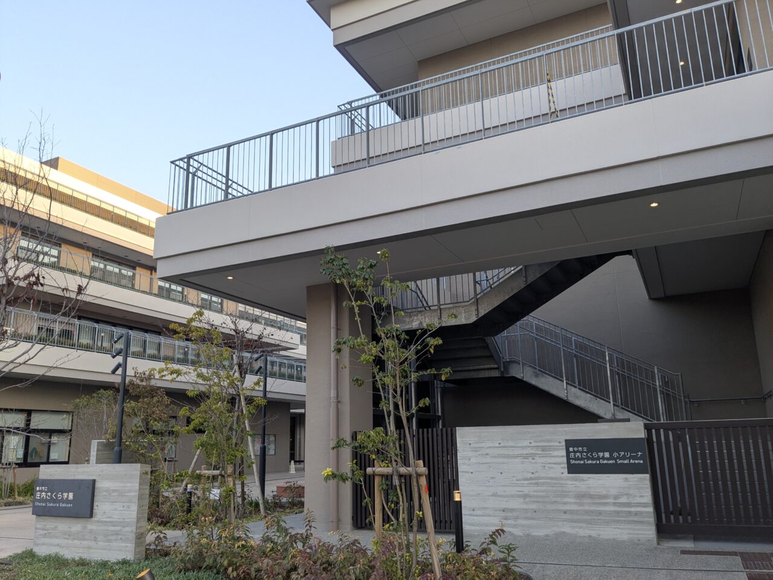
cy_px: 290
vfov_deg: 51.4
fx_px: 603
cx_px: 386
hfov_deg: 65.3
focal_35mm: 27
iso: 49
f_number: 1.73
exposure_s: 1/257
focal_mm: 4.38
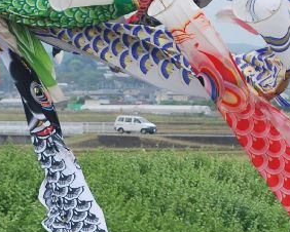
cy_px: 197
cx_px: -25
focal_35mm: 369
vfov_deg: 4.2
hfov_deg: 5.2
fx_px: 3171
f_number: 7.1
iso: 100
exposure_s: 1/200
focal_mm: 55
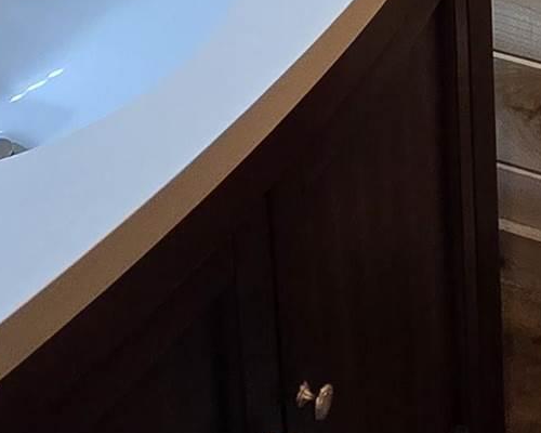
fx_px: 1249
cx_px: 643
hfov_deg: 22.6
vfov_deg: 14.1
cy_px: -581
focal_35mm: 78
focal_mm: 2.2
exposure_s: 1/60
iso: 100
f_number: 2.2
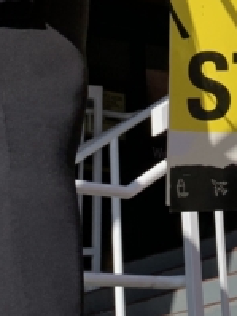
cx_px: 291
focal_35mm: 135
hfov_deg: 10.8
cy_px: -22
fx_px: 1230
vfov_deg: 14.3
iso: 25
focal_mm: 4.25
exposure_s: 1/1916
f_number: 1.8
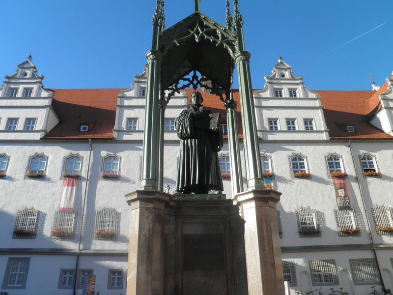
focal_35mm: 28
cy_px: 148
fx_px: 318
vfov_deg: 49.7
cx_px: 196
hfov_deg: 63.4
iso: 64
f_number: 8.3
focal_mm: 5
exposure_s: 1/80
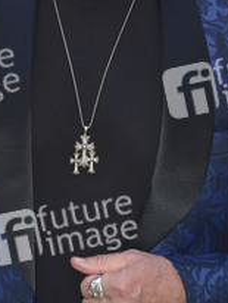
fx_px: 1718
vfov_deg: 10.0
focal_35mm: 196
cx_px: 105
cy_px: 10
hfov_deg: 7.6
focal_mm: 105
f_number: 6.3
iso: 400
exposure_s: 1/250
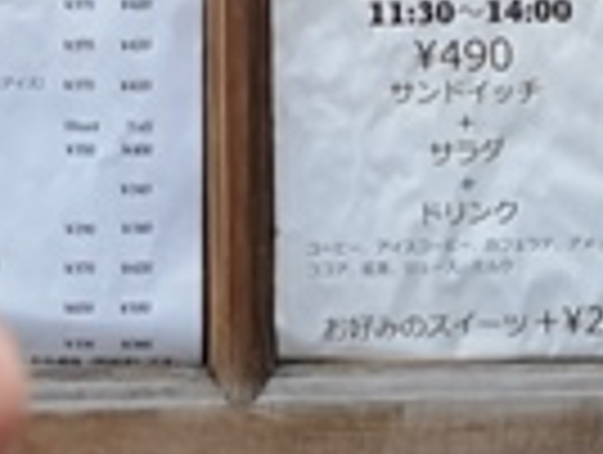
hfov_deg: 12.2
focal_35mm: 161
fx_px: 2810
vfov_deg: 8.3
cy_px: -715
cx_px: 306
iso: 100
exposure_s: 1/50
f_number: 1.8
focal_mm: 3.95
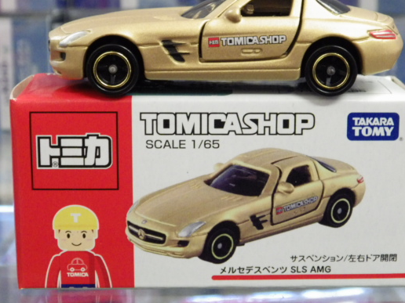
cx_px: 231
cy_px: 136
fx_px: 1030
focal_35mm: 88
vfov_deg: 16.8
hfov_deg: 22.2
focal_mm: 12.8
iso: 800
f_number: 4.2
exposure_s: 1/30
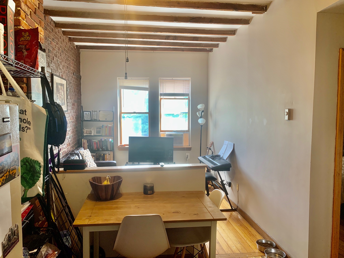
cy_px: 129
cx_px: 172
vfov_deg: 53.1
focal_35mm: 26
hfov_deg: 67.3
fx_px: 258
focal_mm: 4.25
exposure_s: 1/60
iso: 80
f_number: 1.8
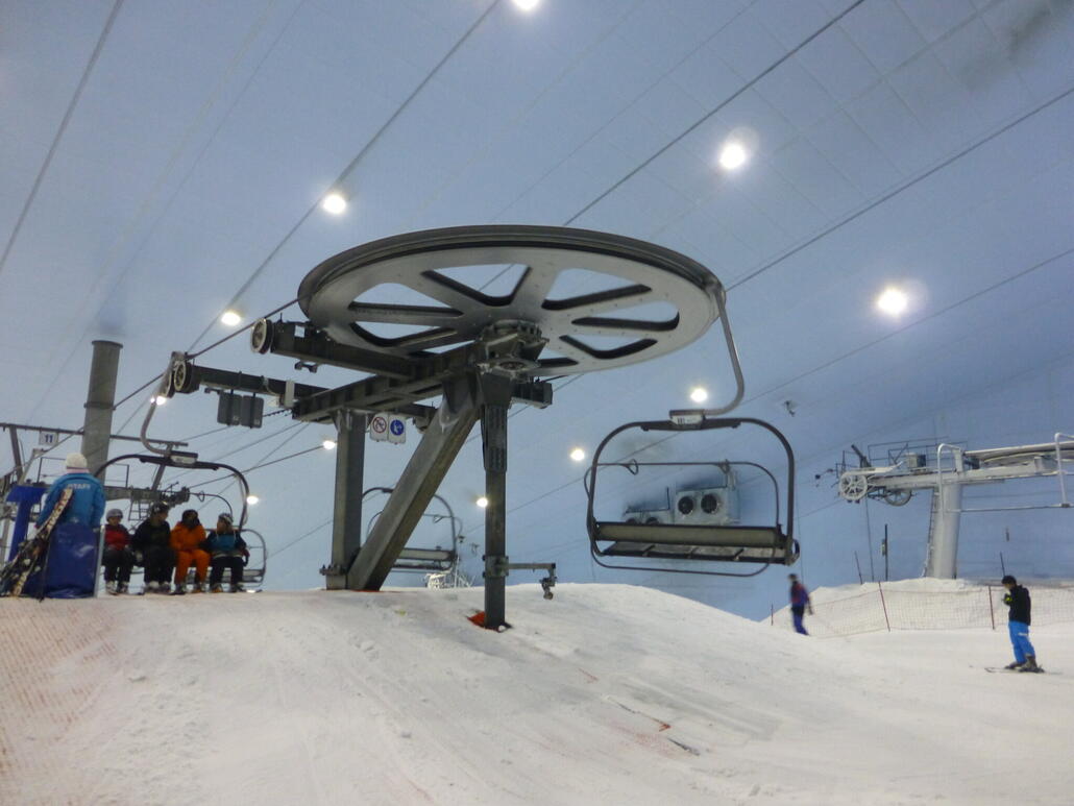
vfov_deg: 56.8
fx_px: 745
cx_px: 537
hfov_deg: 71.6
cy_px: 403
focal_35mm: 24
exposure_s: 1/13
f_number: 3.3
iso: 400
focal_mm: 4.3
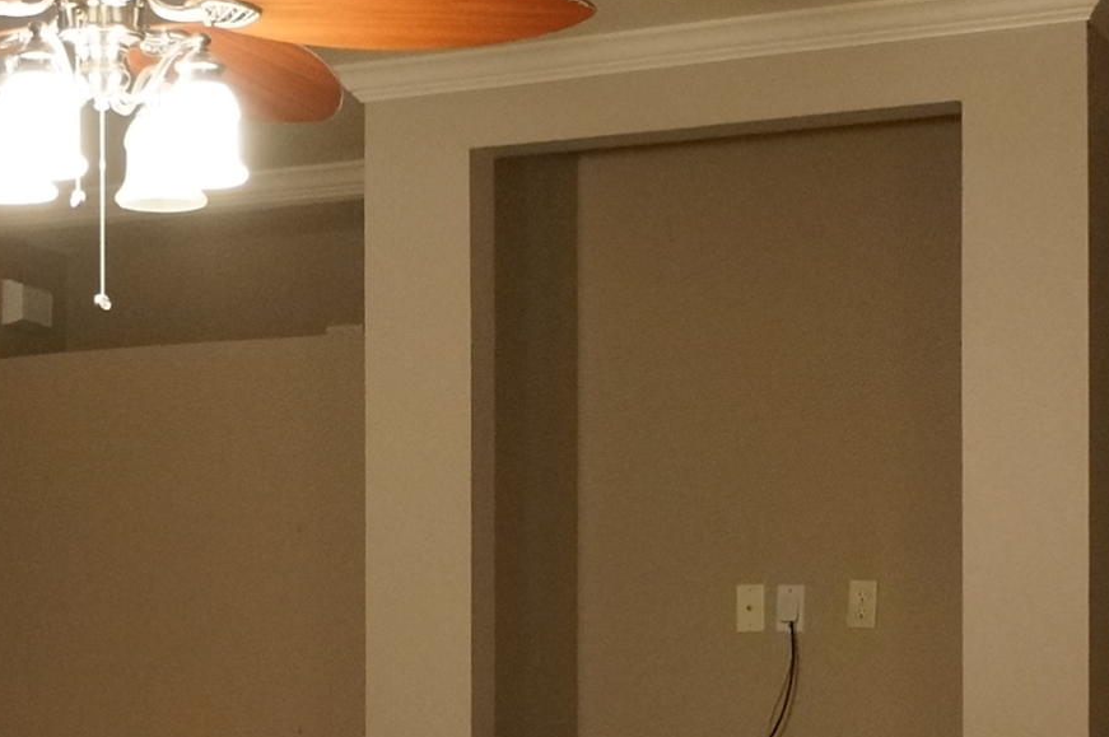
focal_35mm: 93
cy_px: 803
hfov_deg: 21.9
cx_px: 390
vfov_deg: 14.4
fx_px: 2862
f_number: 4
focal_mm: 18
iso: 6400
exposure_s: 1/200
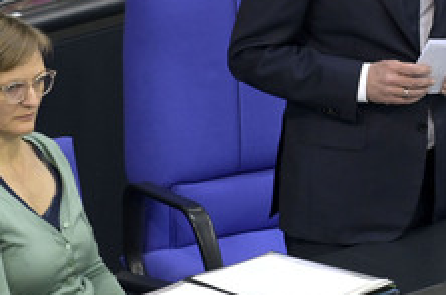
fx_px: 9062
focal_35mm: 733
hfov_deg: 2.8
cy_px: 14
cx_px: 389
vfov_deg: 1.9
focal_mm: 360
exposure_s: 1/500
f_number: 5.6
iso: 5000
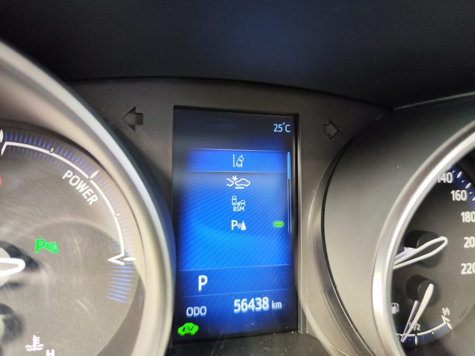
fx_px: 316
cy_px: 178
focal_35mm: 23
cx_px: 238
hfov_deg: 73.9
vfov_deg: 58.9
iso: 555
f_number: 1.69
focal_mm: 7.01
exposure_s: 1/60
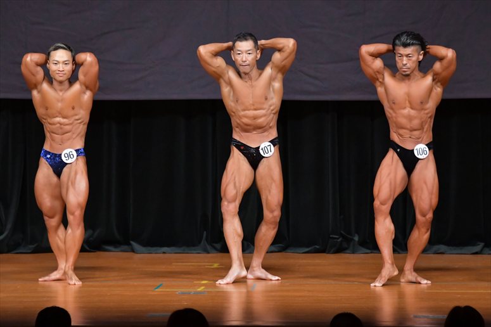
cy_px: 164
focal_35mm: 270
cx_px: 246
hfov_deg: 7.6
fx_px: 3681
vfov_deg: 5.1
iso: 5000
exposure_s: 1/400
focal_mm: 180
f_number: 5.6
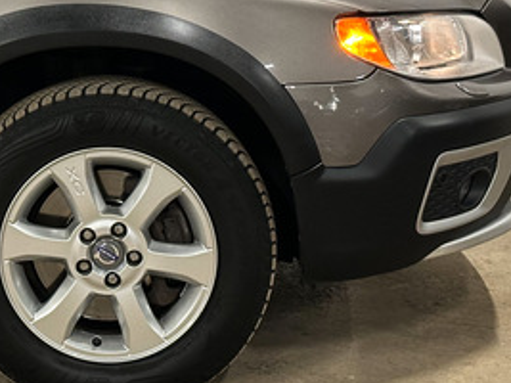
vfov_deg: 12.5
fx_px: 1726
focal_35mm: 117
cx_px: 34
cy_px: -27
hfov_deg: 16.6
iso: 160
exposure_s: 1/50
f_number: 1.8
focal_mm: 6.86
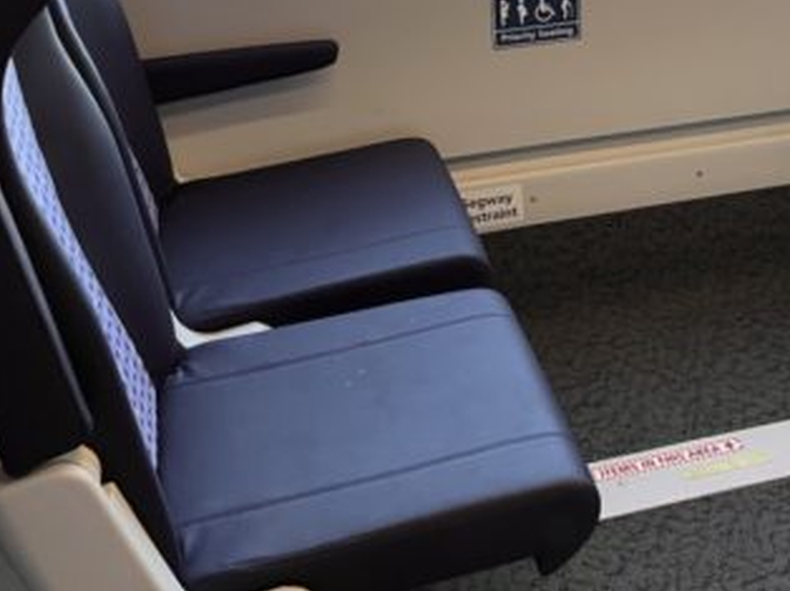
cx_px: 551
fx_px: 1209
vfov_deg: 26.6
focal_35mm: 53
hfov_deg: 35.7
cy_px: 68
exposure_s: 1/63
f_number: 1.5
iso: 125
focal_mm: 5.7
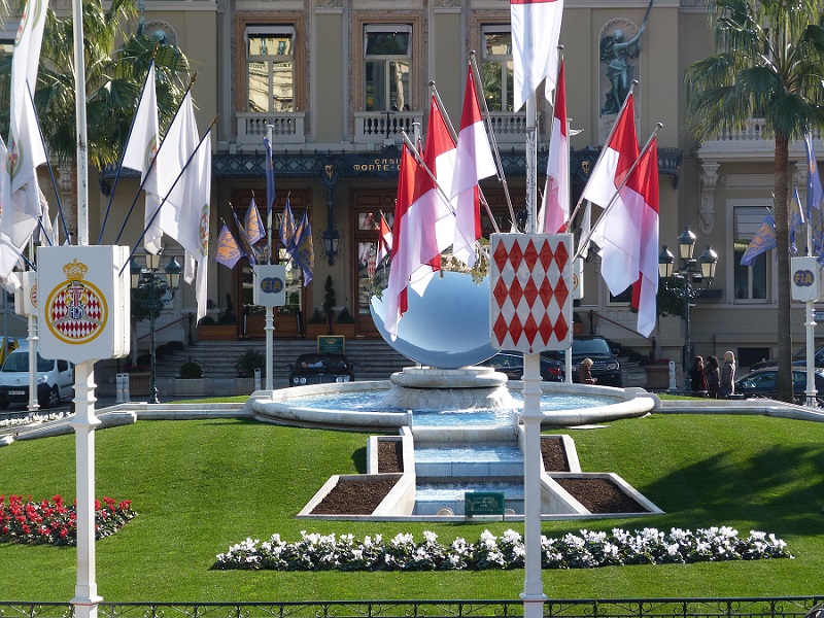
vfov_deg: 14.4
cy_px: 309
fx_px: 2452
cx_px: 412
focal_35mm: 103
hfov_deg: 19.1
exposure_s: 1/200
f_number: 4.5
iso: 80
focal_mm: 18.6
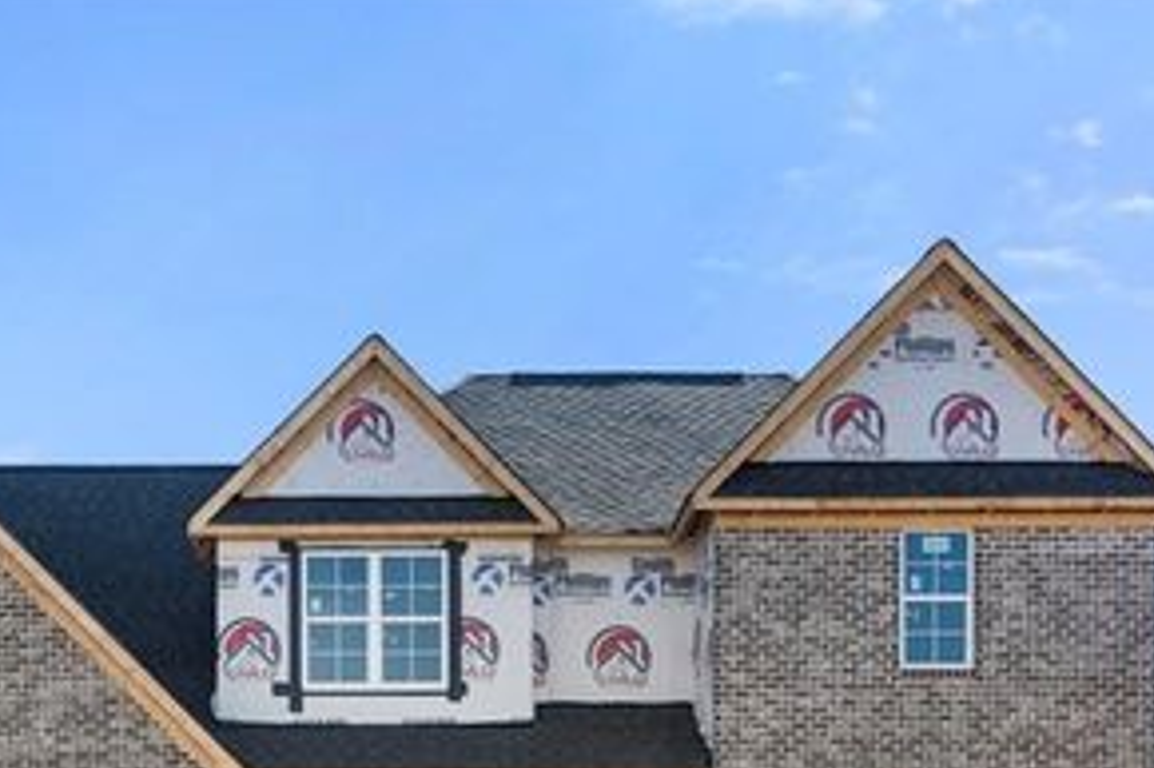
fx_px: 1602
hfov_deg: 39.1
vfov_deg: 26.4
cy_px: 639
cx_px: 378
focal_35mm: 50
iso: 320
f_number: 7.1
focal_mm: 29
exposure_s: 1/400
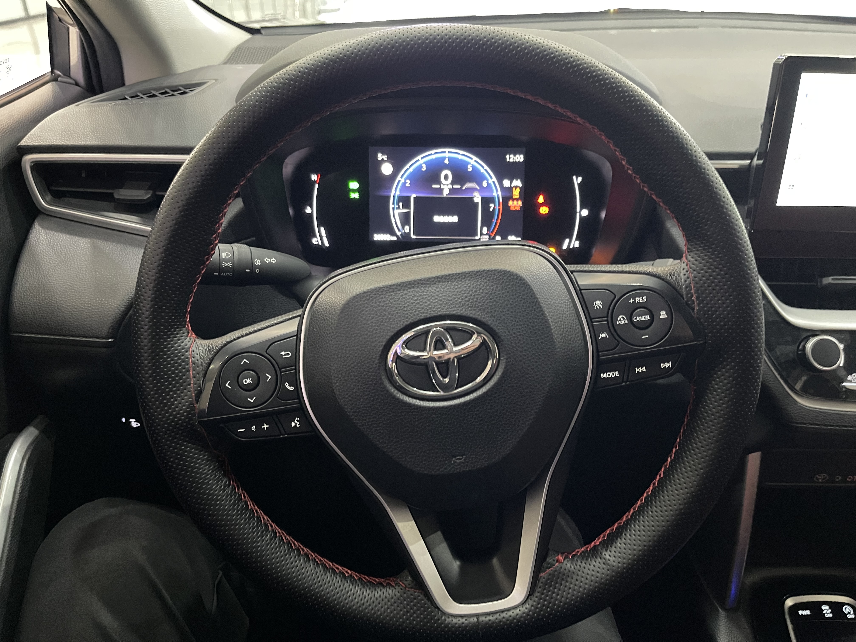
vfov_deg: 54.9
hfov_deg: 69.4
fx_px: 618
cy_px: 321
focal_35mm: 25
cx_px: 428
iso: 1000
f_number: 1.6
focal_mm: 5.1
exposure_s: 1/25
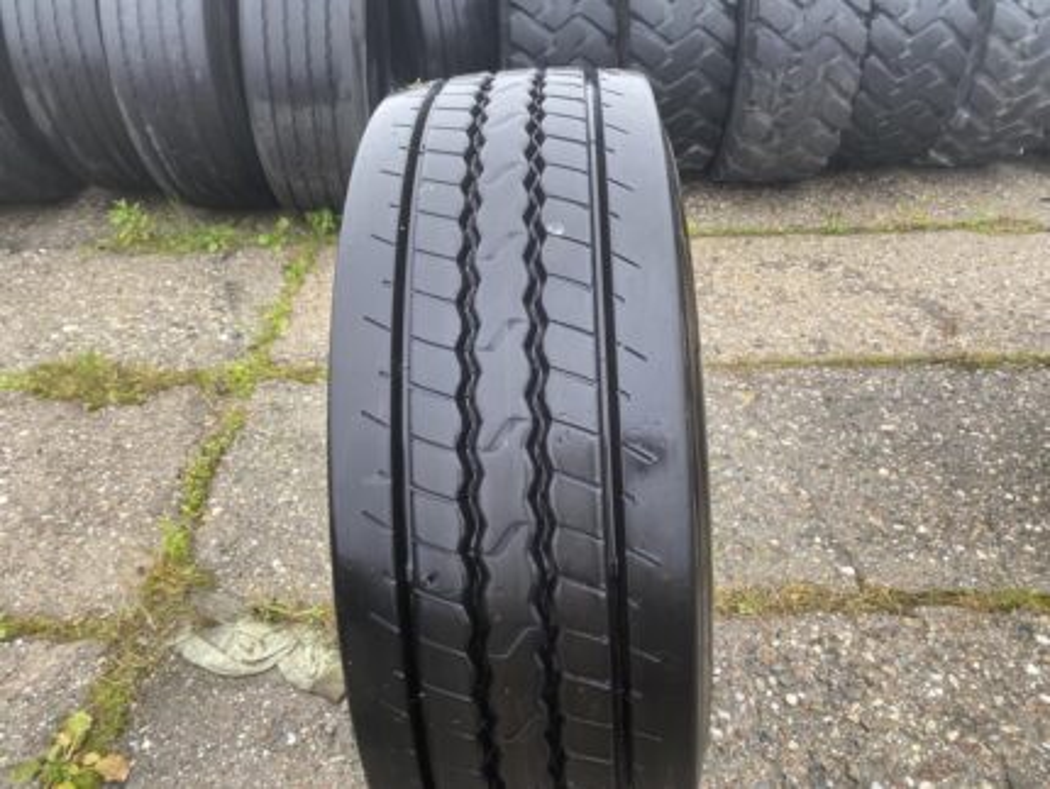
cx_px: 525
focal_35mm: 26
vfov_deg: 53.1
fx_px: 789
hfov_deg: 67.3
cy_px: 394
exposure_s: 1/121
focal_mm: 4.25
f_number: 1.8
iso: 125
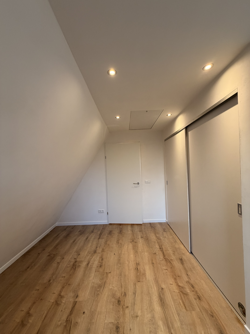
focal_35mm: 14
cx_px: 125
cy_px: 167
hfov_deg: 85.7
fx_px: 135
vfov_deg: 102.1
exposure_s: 1/96
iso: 320
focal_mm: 2.22
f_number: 2.2
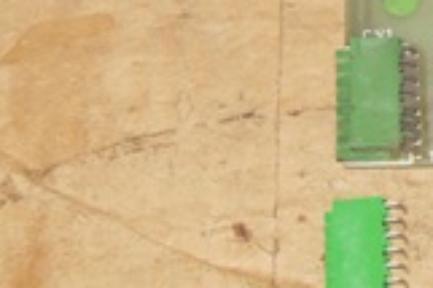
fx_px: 1983
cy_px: -116
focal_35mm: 165
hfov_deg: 12.1
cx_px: 584
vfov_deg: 8.2
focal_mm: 10.2
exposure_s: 1/60
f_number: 4.1
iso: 200
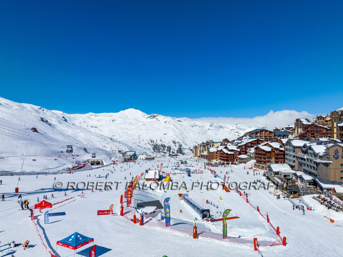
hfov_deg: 71.6
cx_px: 172
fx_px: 238
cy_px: 128
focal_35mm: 24
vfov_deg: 56.8
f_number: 11
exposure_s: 1/400
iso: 100
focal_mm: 12.3
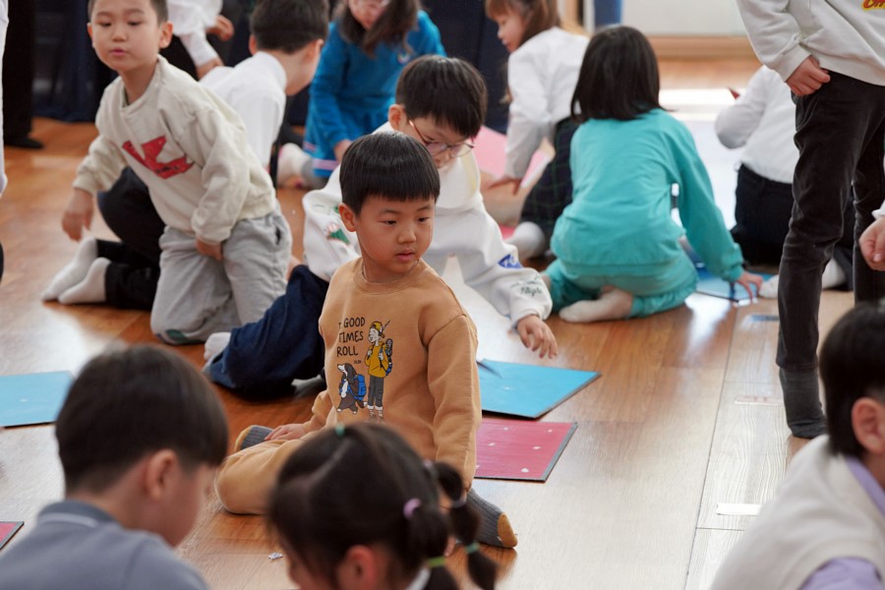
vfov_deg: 14.4
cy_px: 295
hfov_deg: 21.5
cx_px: 442
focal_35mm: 95
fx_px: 2335
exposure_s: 1/160
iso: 1000
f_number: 4
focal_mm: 95
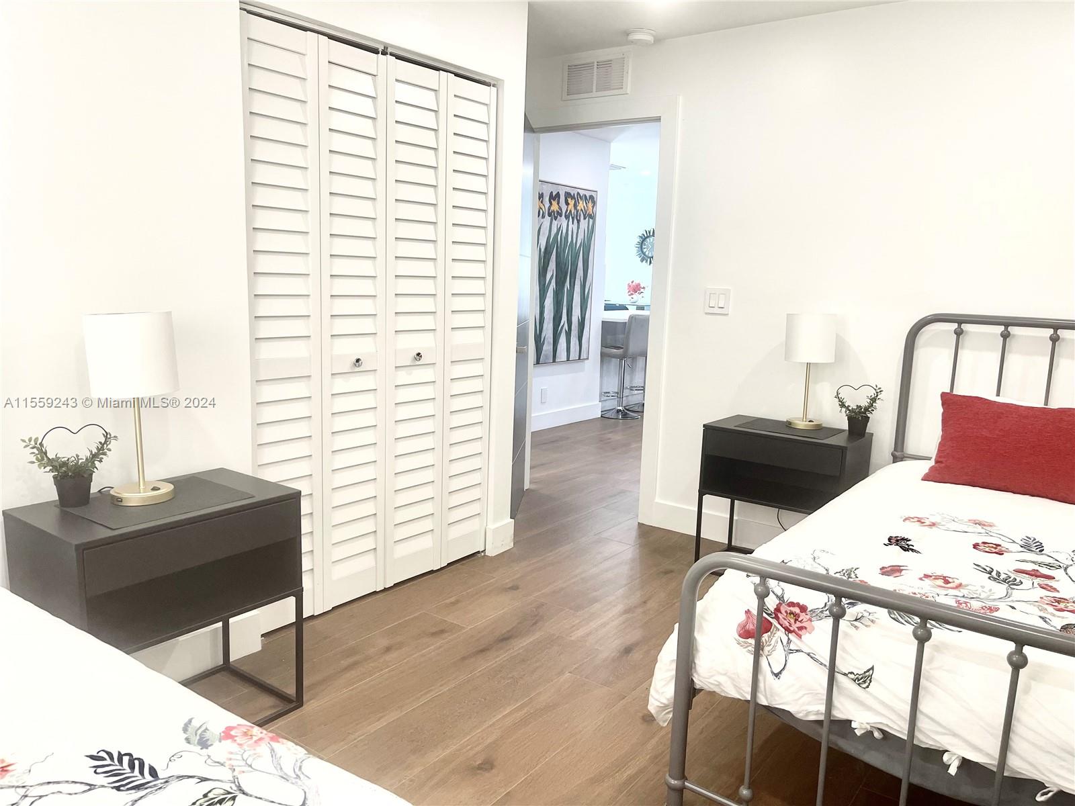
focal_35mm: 25
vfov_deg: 54.9
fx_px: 776
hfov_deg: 69.4
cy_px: 403
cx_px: 538
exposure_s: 1/120
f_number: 1.6
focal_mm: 5.1
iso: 125
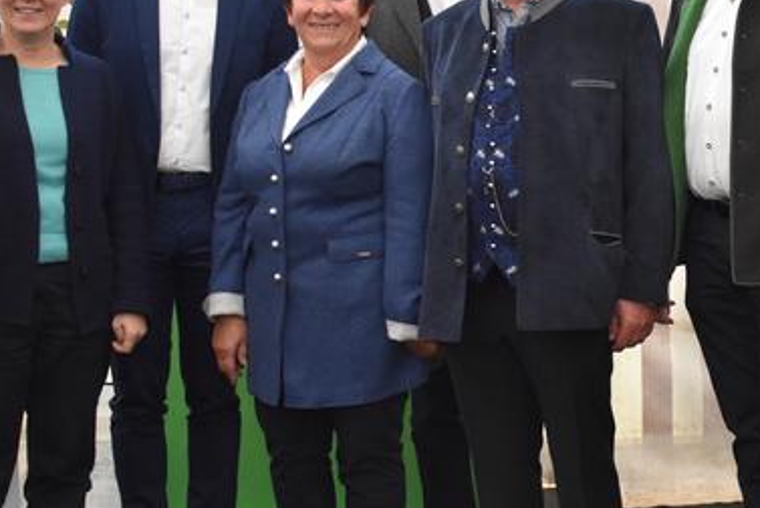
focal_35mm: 70
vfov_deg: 19.5
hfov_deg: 28.2
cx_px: 609
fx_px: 1479
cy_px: 192
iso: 2500
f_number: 4
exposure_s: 1/60
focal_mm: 22
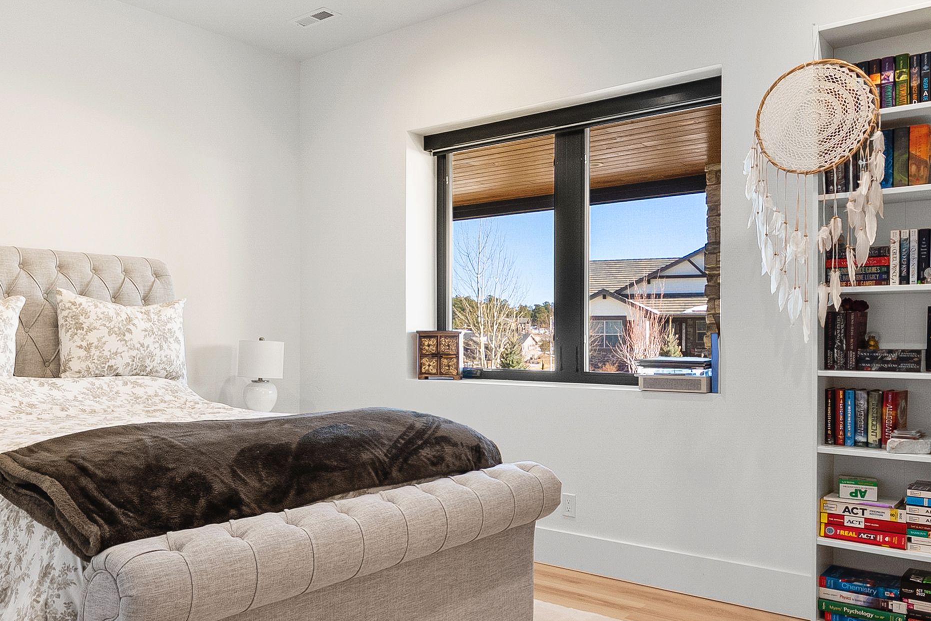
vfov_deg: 41.1
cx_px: 343
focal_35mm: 32
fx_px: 827
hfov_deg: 57.9
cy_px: 339
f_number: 8
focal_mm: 14
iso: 640
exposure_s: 1/13
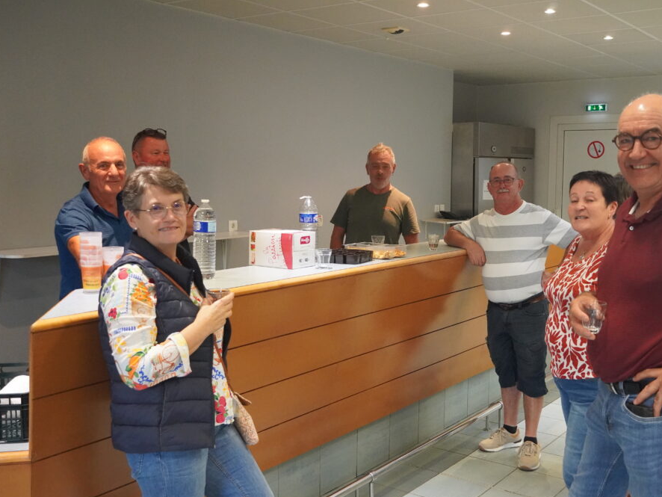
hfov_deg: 46.7
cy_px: 254
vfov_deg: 36.0
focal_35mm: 40
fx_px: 765
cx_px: 377
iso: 5000
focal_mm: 24
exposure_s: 1/160
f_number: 4
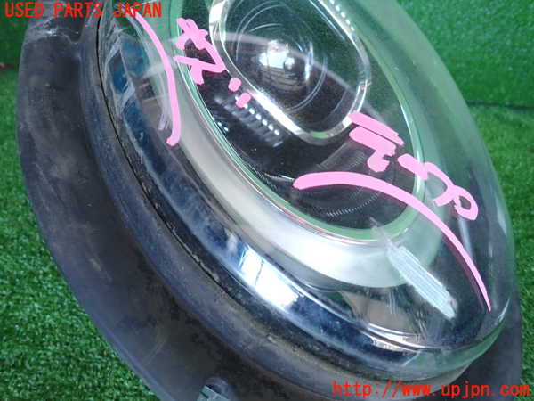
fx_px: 386
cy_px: 200
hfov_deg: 69.4
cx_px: 267
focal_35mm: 25
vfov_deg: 54.9
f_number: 2
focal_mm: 4.5
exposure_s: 1/50
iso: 200
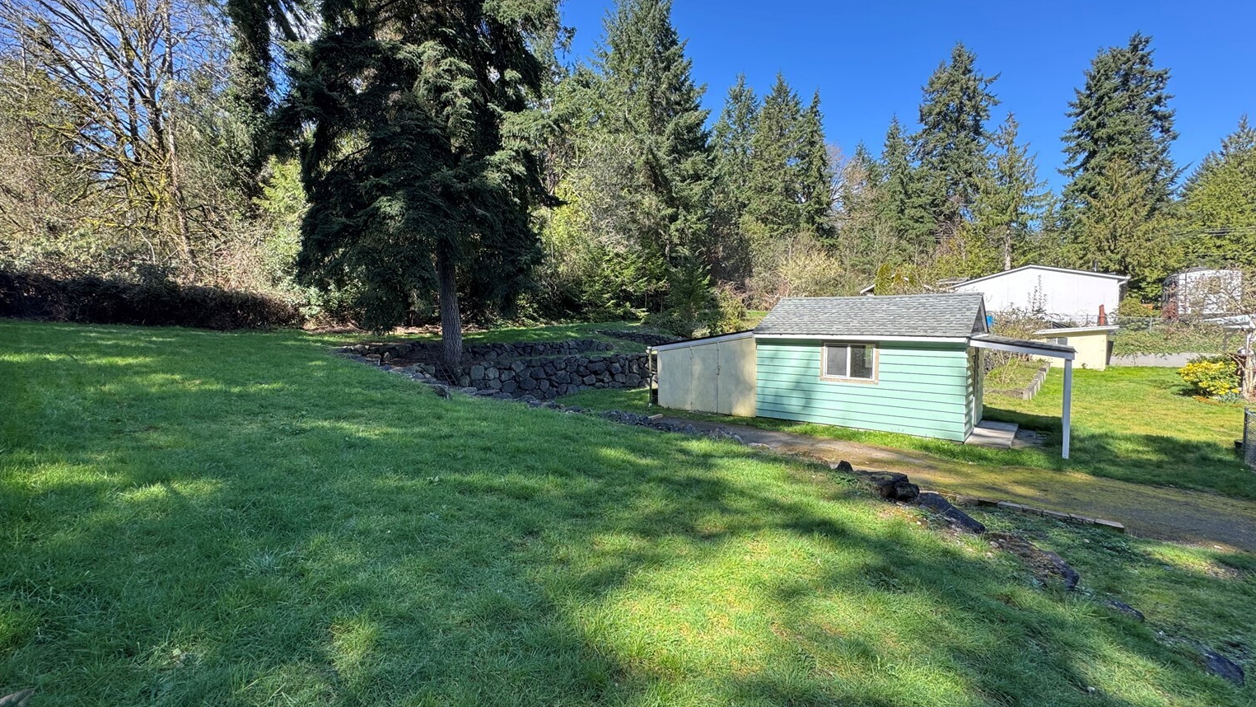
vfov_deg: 67.1
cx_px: 610
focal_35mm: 16
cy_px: 354
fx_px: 533
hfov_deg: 99.3
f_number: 2.2
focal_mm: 2.22
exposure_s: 1/299
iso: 40
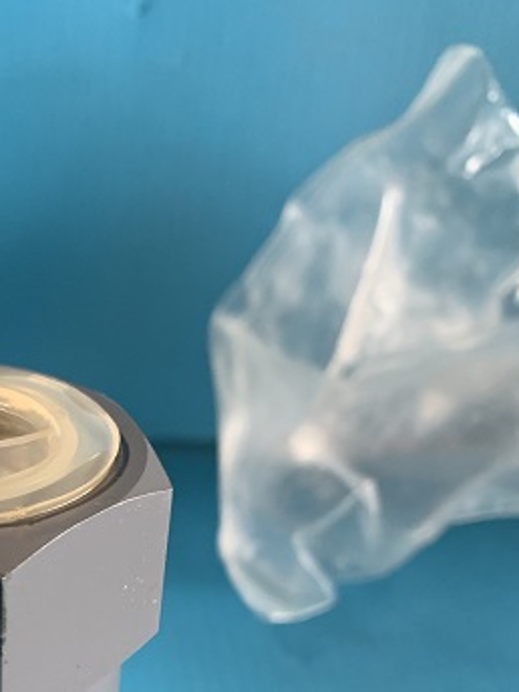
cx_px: -41
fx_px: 1219
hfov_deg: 22.7
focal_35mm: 61
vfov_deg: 29.9
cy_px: 667
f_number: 1.8
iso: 200
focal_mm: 4.25
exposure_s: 1/60
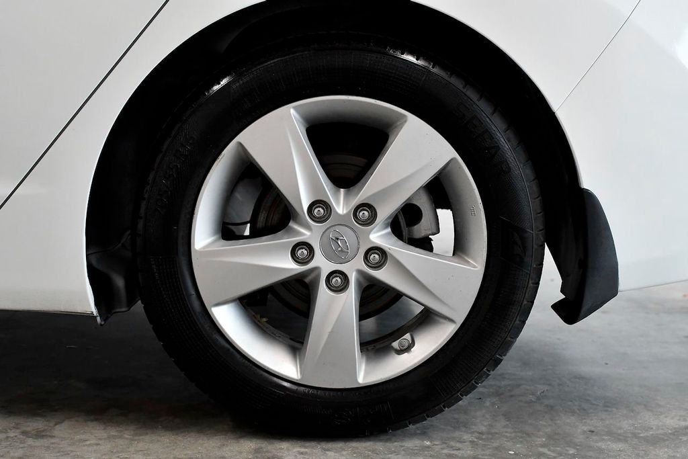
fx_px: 1032
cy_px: 230
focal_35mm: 54
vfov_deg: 25.1
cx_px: 344
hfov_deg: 36.9
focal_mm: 36
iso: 2500
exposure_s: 1/2500
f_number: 3.5
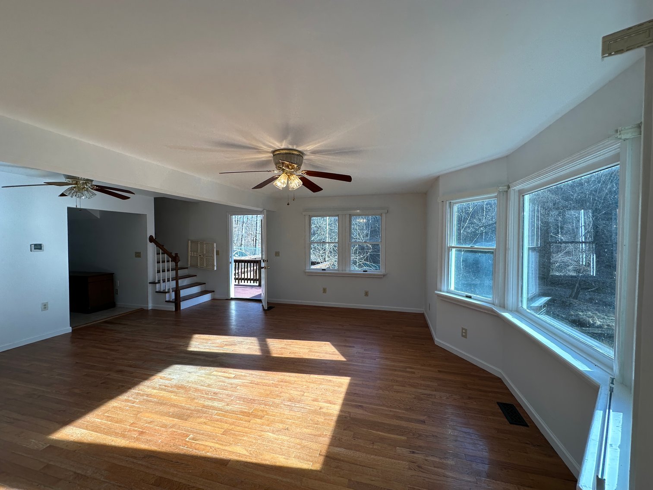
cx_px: 326
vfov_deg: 85.7
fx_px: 264
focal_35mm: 14
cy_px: 245
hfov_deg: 102.1
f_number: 2.2
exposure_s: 1/167
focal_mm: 2.22
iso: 40
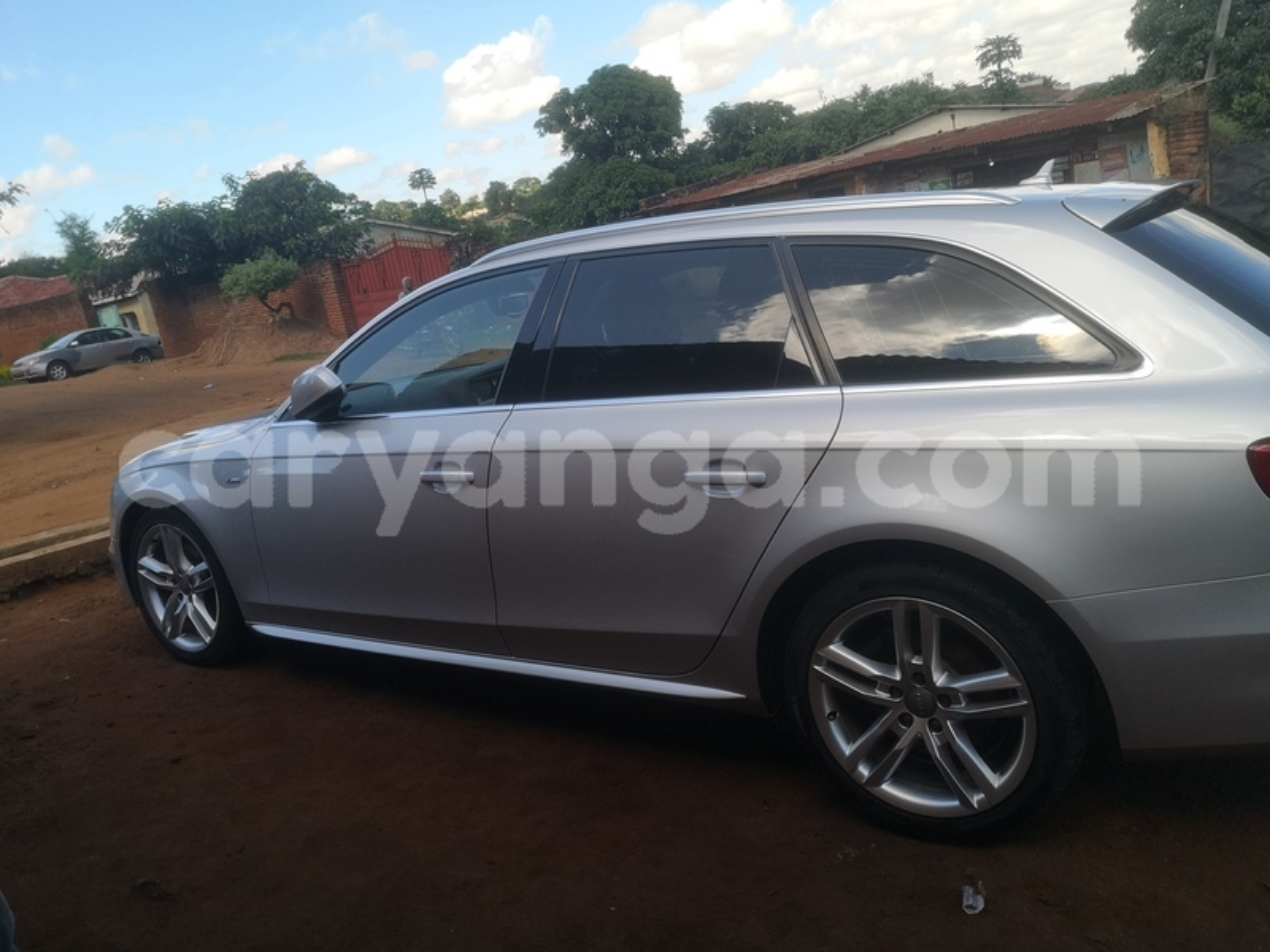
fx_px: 991
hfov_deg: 65.3
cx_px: 635
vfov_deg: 51.4
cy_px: 476
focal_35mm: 27
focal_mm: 5.58
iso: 50
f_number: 1.8
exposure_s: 1/1079
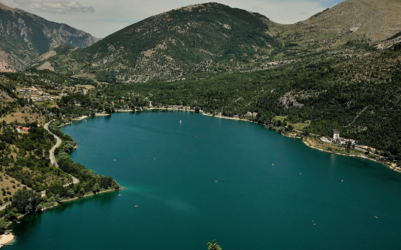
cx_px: 199
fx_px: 536
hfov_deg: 41.1
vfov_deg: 26.2
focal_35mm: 49
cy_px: 162
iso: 250
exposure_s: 1/500
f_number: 11
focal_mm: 35
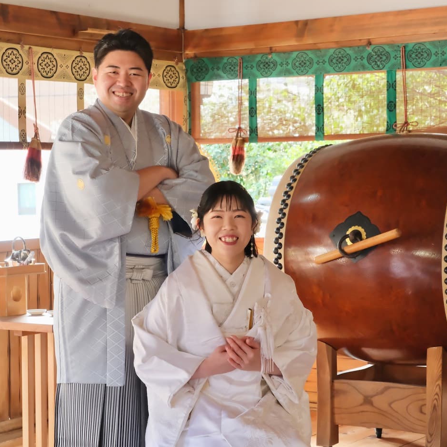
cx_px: 221
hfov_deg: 22.8
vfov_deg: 22.8
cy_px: 224
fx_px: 1110
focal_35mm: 76
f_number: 5.6
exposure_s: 1/80
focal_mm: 38.8
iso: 3200
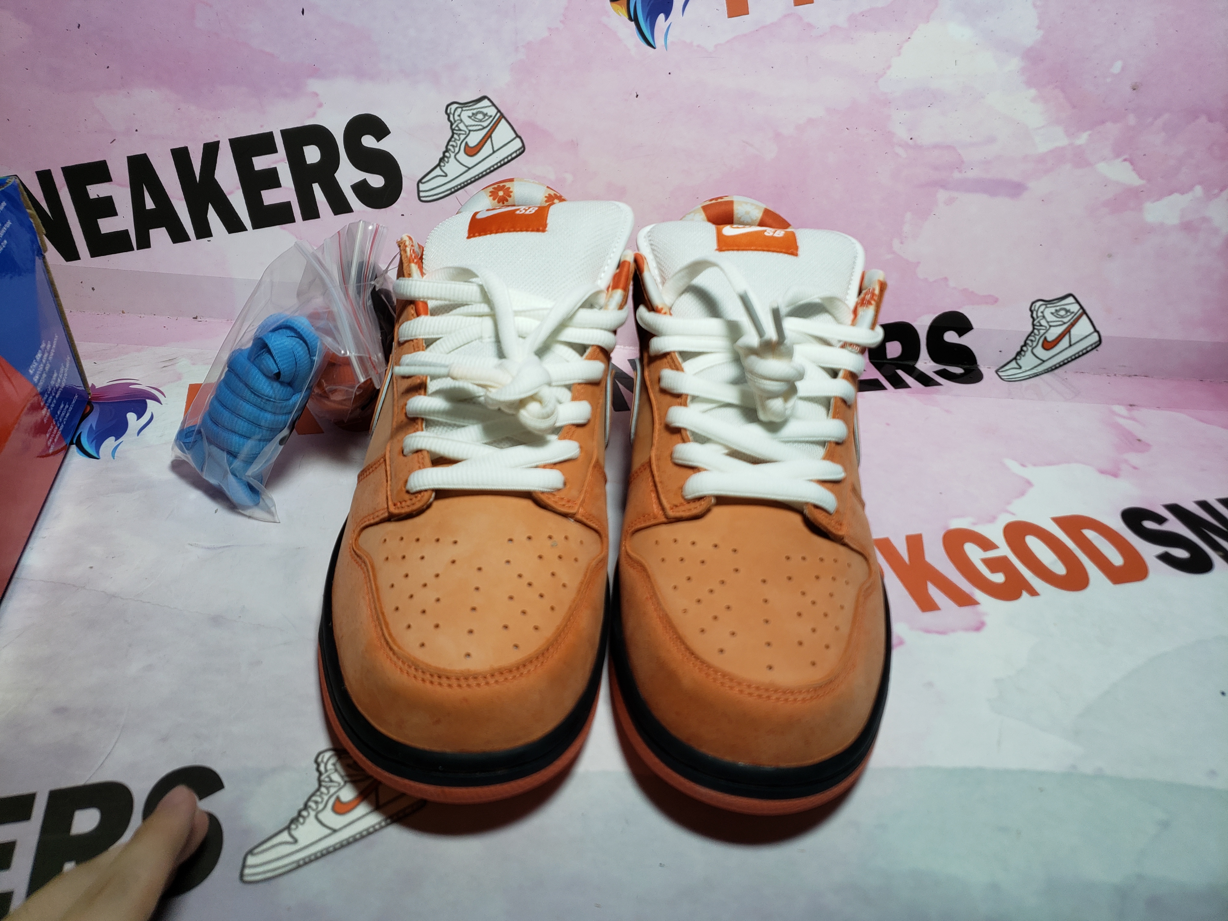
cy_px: 460
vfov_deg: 53.1
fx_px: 922
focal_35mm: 26
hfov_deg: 67.3
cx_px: 614
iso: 50
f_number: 1.5
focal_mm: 4.3
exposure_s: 1/610
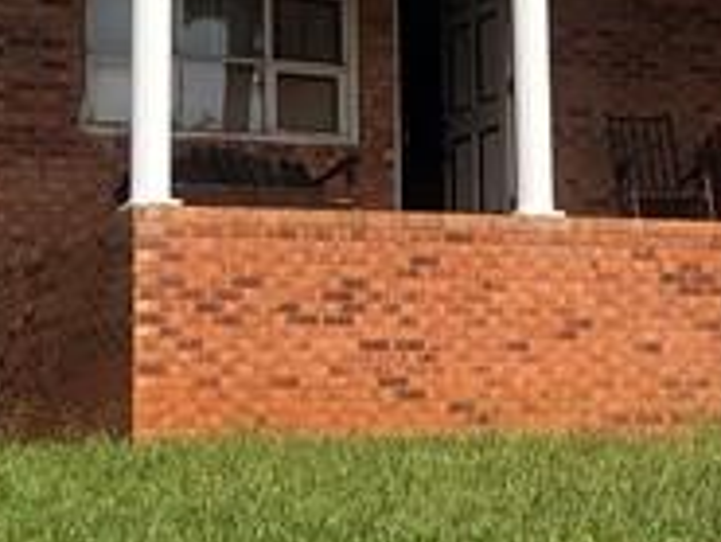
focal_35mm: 155
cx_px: 659
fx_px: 3231
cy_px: -39
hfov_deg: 12.6
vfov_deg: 9.5
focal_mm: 3.99
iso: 20
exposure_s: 1/1656
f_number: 1.8
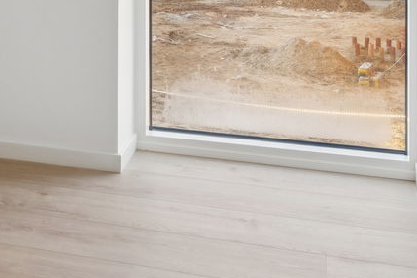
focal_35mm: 77
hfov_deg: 25.1
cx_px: 3
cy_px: -109
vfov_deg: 16.5
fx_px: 892
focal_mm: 13.5
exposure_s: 1/25
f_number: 8
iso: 200
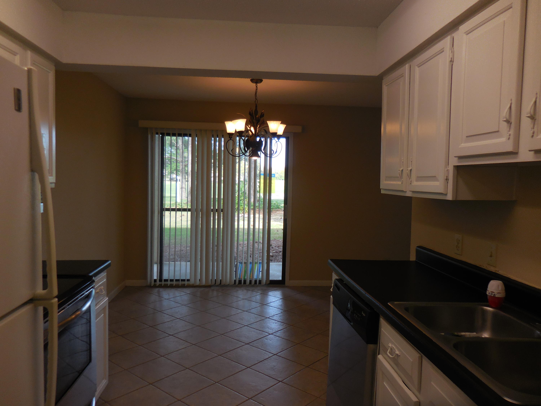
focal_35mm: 25
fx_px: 391
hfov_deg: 69.4
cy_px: 203
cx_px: 270
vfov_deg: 54.9
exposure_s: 1/100
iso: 125
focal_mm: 4.5
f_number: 3.3
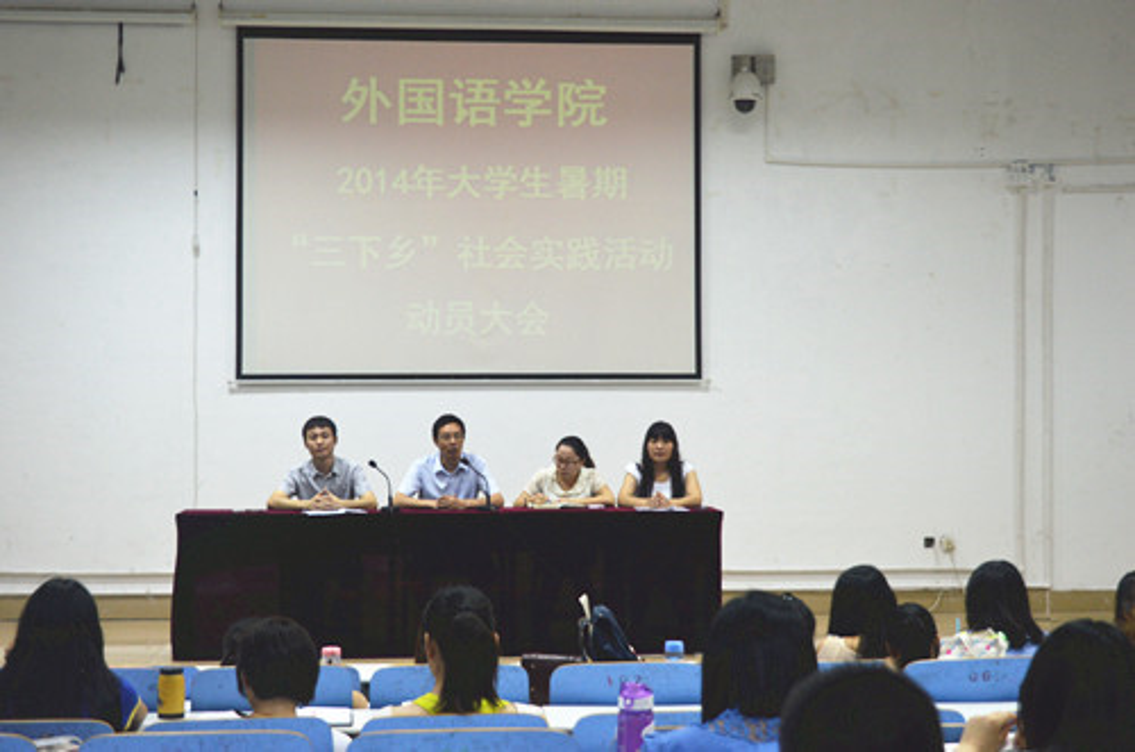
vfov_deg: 23.7
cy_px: 376
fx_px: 1793
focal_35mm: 57
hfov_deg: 35.1
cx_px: 568
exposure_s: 1/15
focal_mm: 38
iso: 400
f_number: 4.8
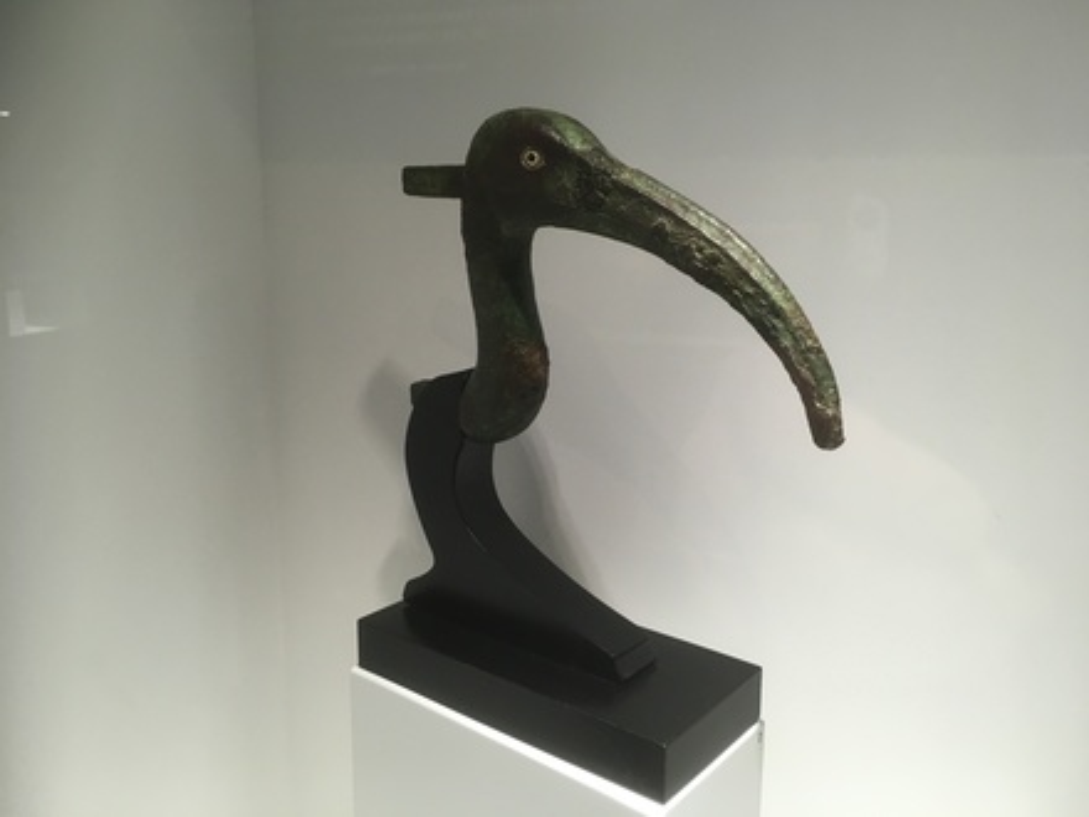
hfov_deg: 61.7
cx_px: 544
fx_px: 912
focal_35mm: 29
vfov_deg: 48.2
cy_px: 408
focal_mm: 4.15
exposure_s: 1/33
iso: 50
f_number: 2.2
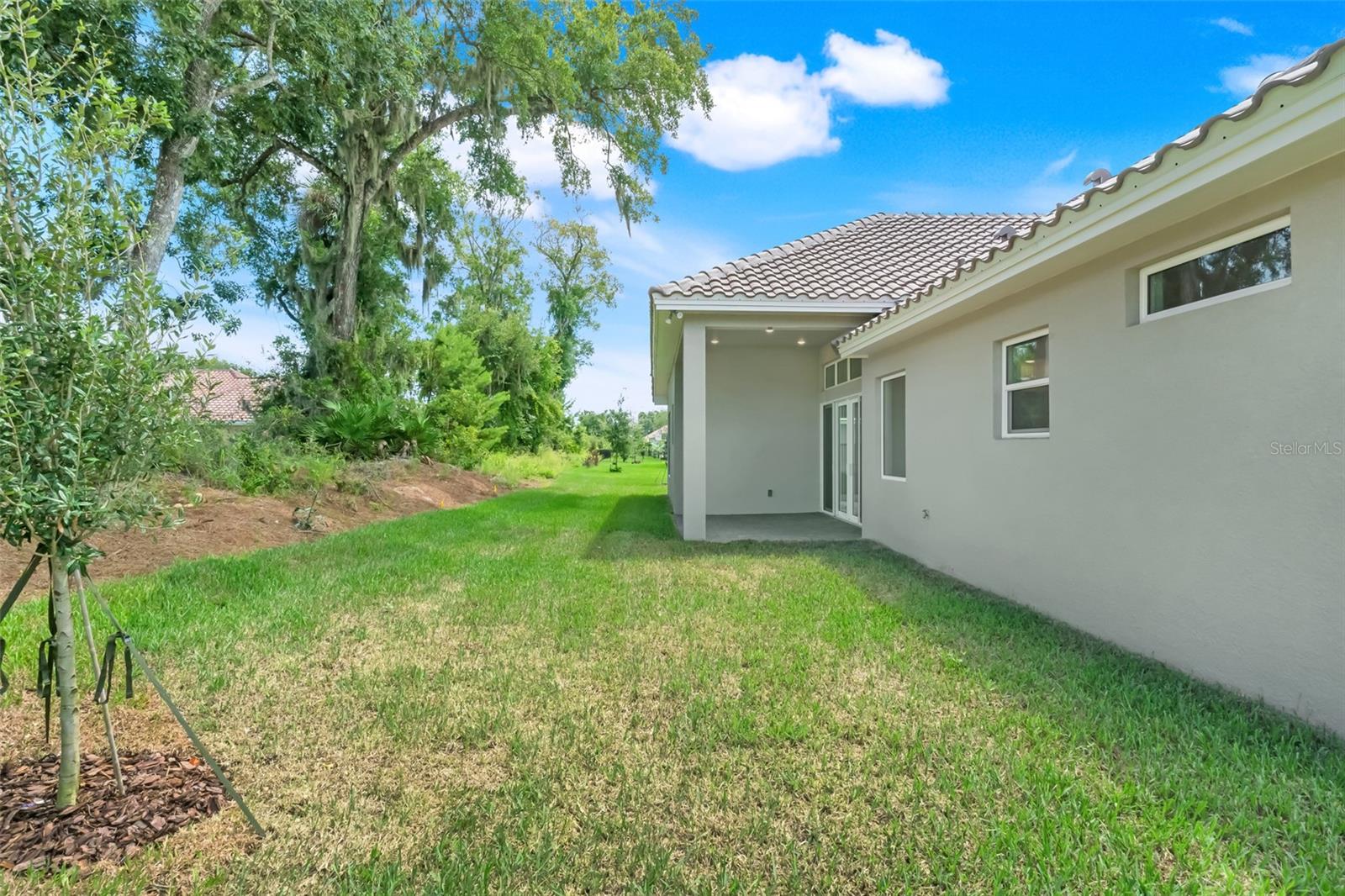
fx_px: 672
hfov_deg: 90.0
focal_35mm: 18
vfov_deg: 67.4
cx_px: 672
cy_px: 448
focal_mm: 12
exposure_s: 1/25
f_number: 9
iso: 250
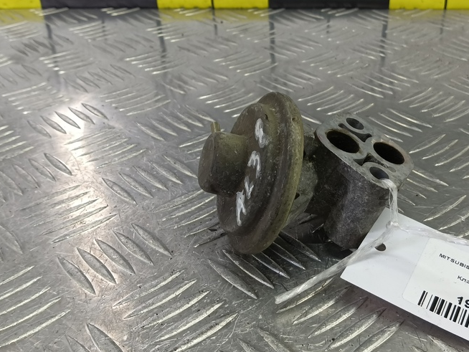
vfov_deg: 39.7
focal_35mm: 36
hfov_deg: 50.7
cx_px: 302
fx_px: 488
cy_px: 169
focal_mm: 4.11
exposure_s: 1/50
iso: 111
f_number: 1.6
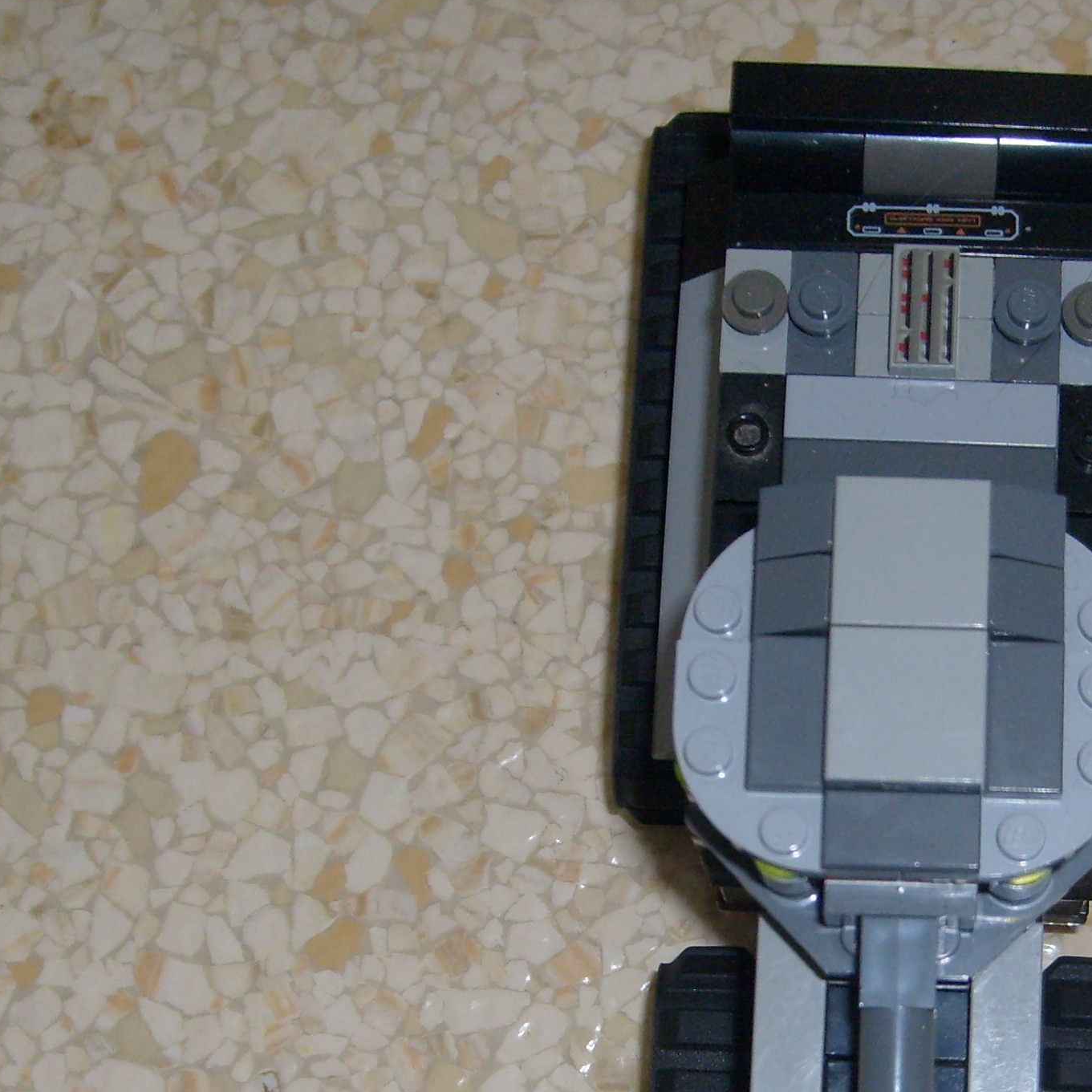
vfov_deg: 26.5
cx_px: 878
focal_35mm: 64
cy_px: 837
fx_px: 2284
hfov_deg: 26.4
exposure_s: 1/45
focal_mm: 5.8
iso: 100
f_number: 2.8
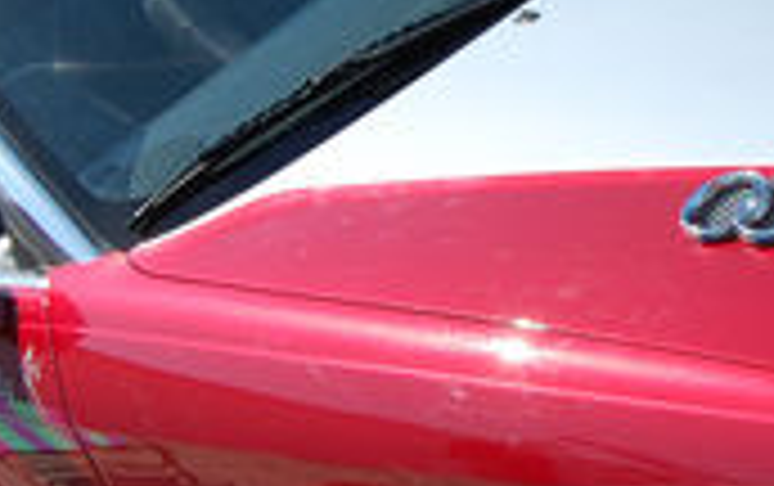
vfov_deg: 10.5
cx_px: 702
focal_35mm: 125
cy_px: 230
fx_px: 2640
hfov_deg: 16.5
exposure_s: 1/320
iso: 200
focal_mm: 22
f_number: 9
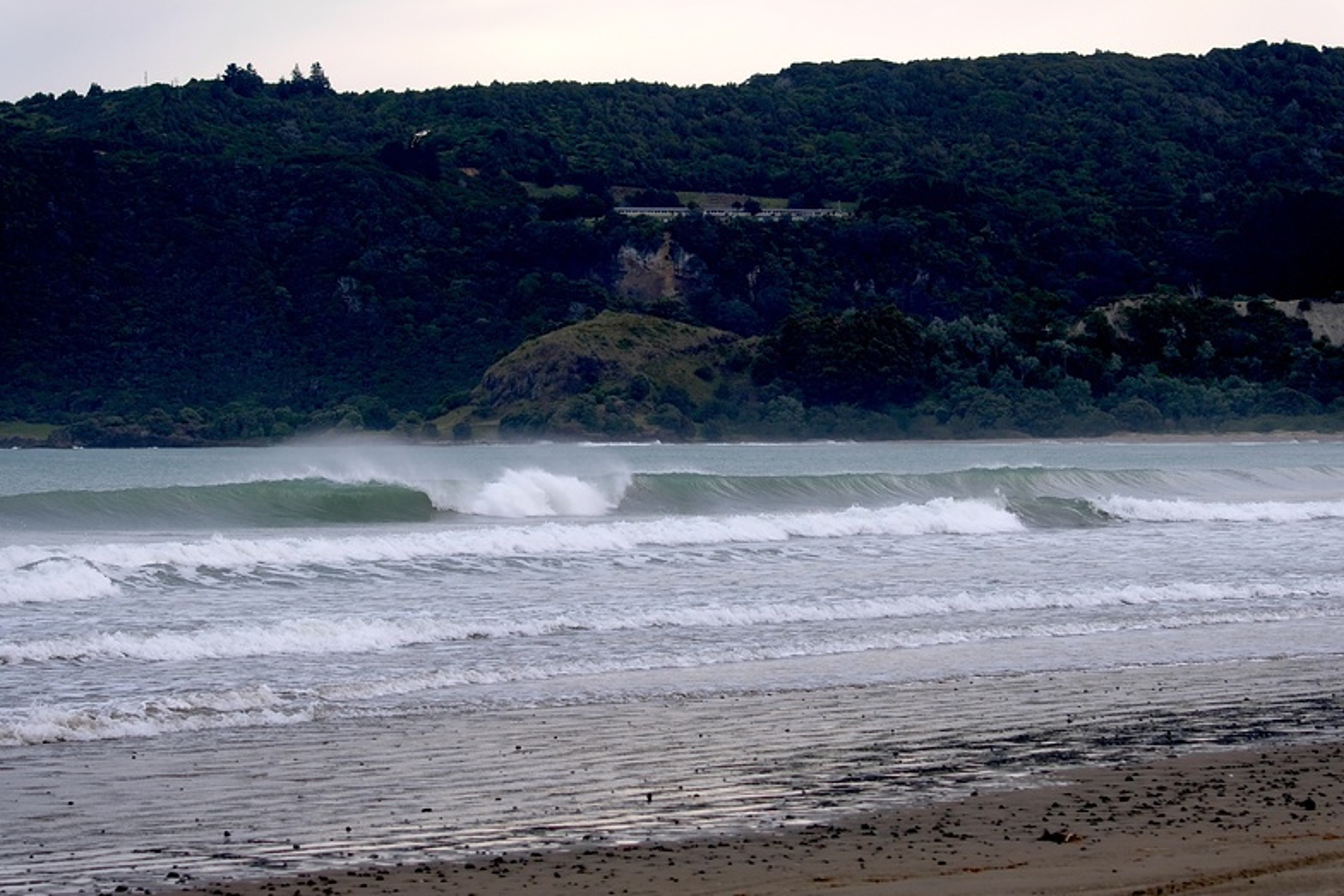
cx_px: 672
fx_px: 5601
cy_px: 448
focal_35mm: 150
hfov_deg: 13.7
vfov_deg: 9.2
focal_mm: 100
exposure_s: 1/500
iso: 500
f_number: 6.3
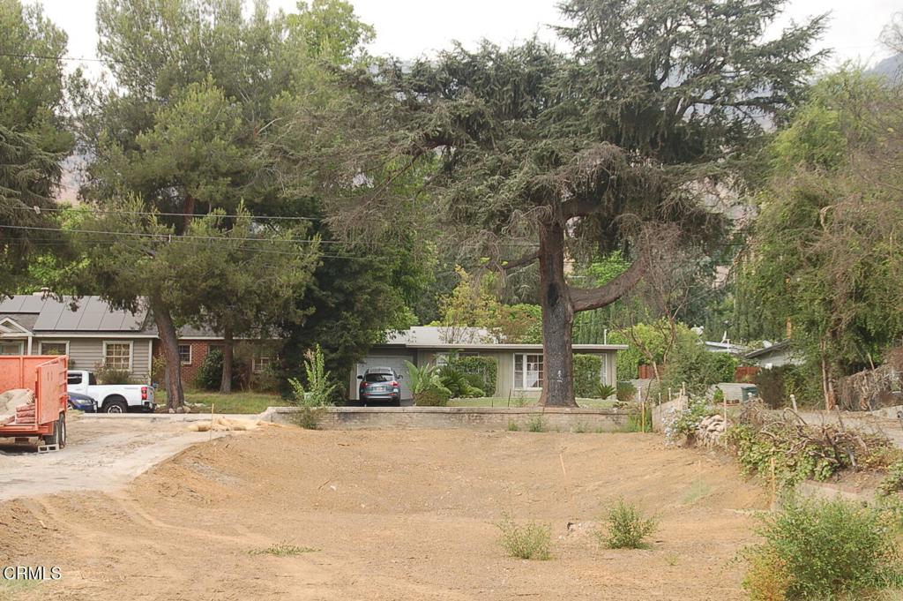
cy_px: 300
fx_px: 1579
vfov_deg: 21.5
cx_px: 452
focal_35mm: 63
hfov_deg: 31.9
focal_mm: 42
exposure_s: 1/160
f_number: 6.3
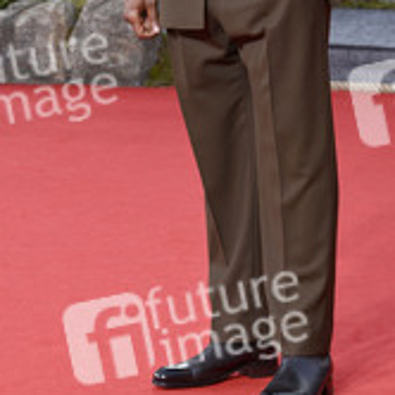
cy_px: -29
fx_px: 2956
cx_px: 255
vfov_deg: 7.6
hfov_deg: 7.6
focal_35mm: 229
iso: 500
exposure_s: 1/200
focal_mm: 112
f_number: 8
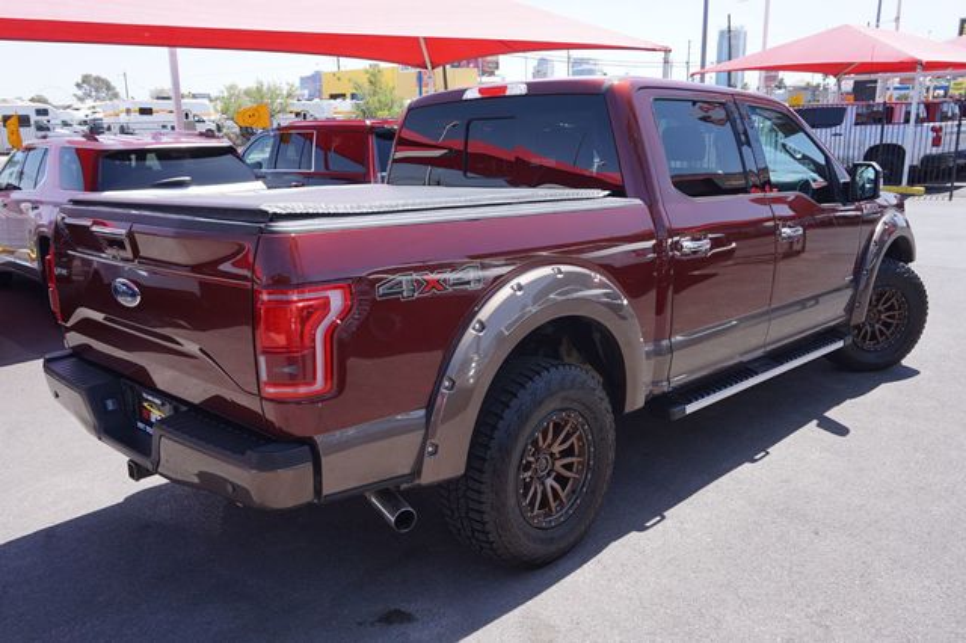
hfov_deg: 62.0
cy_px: 322
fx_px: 805
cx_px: 483
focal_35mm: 30
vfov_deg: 43.6
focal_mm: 20
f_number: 8
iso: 100
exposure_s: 1/100
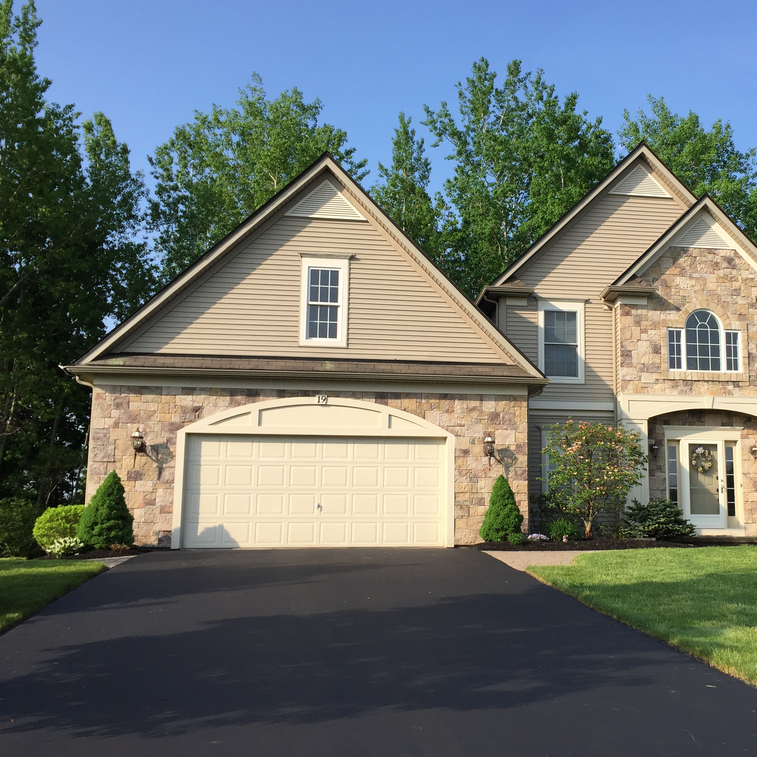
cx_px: 526
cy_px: 380
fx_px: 965
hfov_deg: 42.1
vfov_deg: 42.8
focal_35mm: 39
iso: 32
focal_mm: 4.15
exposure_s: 1/1163
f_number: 2.2
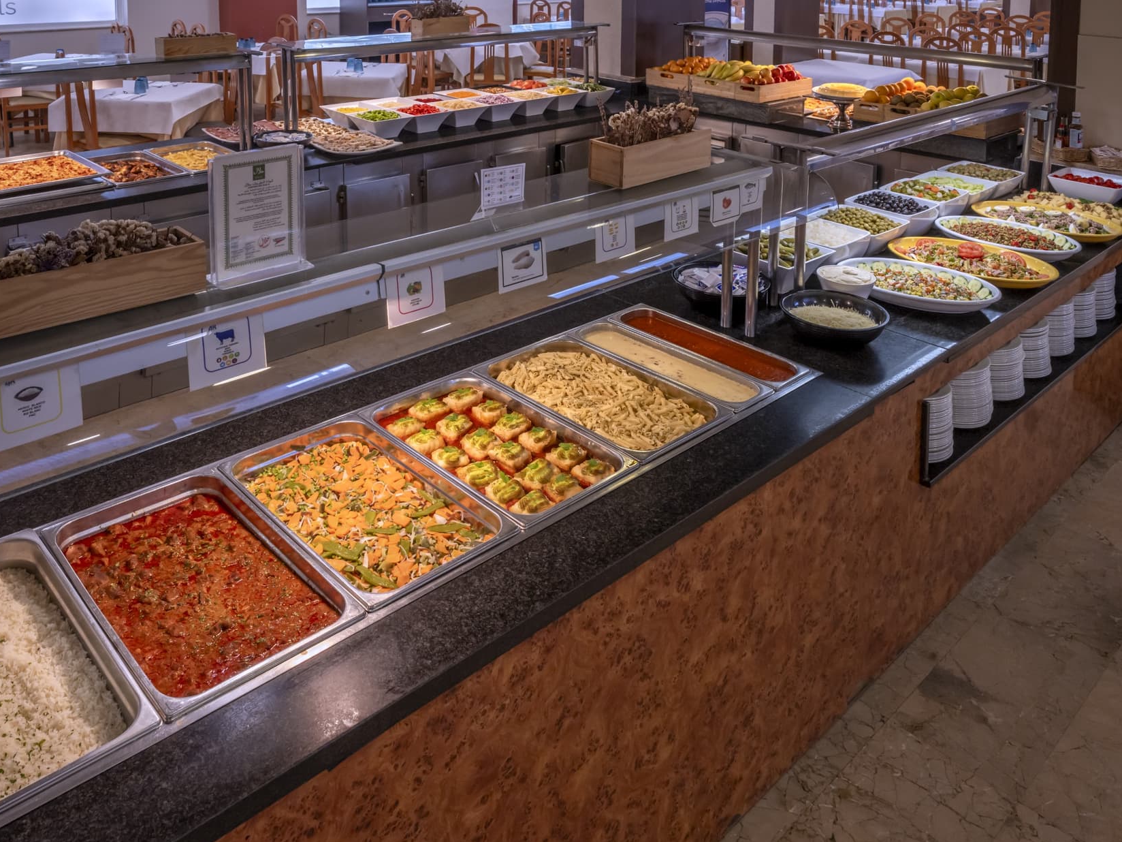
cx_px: 466
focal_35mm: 28
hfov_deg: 63.0
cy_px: 453
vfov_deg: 49.7
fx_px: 908
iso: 800
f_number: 9
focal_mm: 24
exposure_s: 1/13
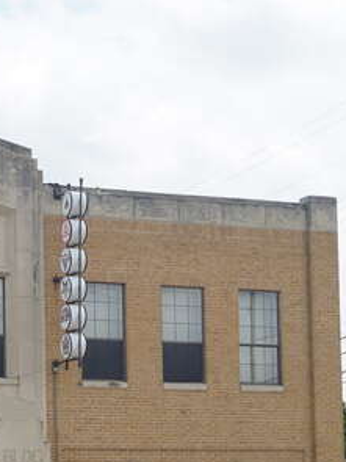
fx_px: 1618
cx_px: -49
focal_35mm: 121
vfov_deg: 16.1
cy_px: 413
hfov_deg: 12.0
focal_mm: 31
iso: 100
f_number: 11
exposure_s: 1/125
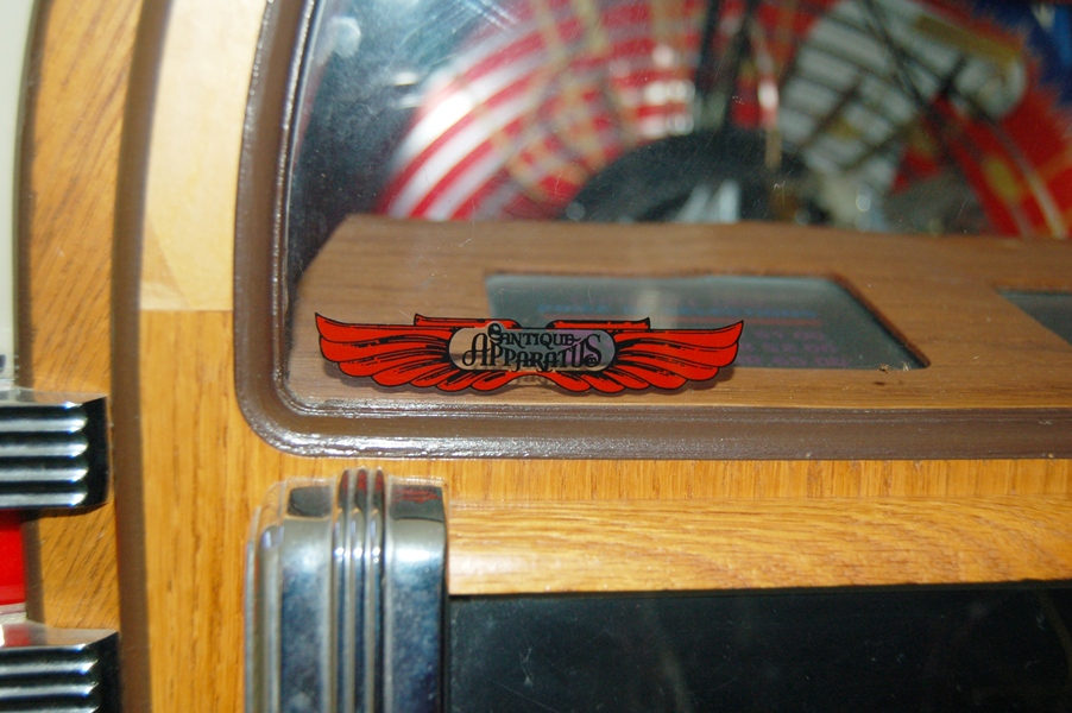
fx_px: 1160
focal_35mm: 39
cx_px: 536
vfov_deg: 34.2
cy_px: 356
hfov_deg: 49.6
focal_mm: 26
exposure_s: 1/60
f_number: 4.2
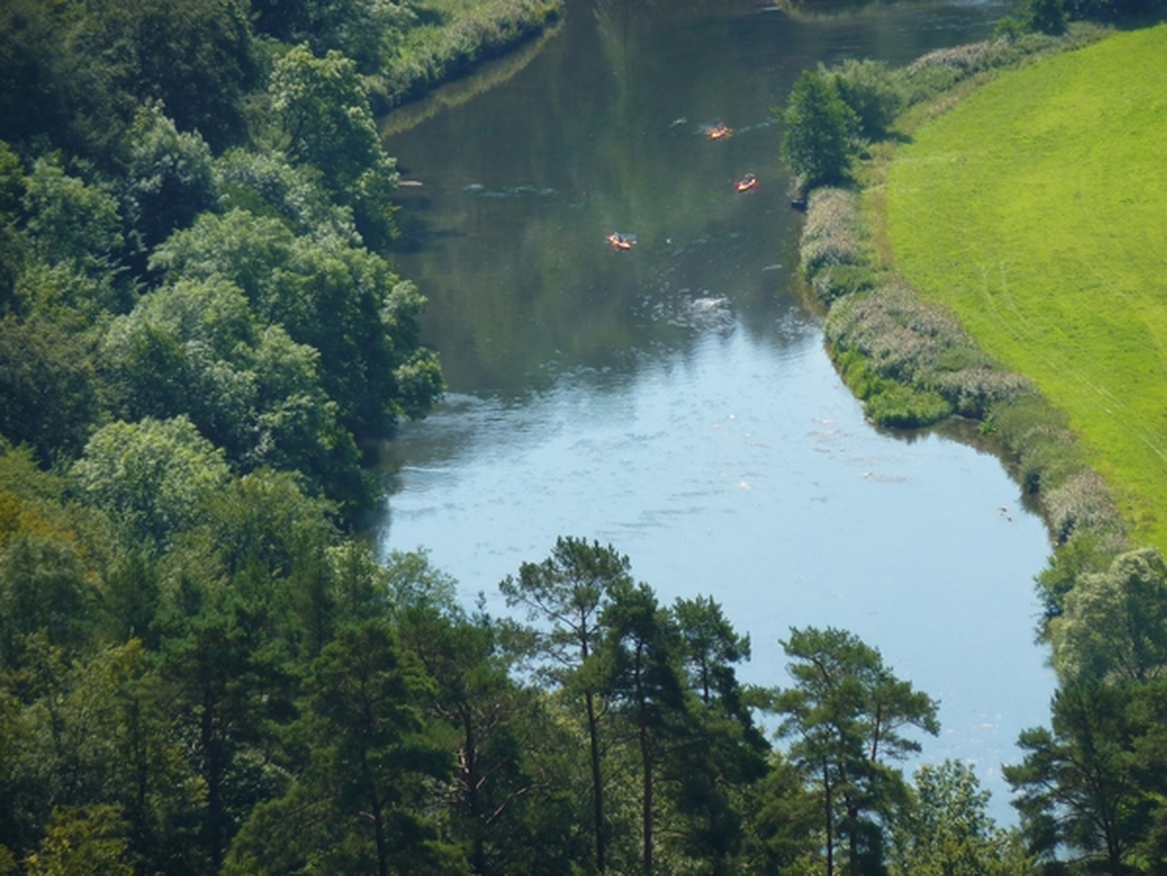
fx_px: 10114
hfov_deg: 6.6
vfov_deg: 5.0
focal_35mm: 300
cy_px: 438
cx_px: 584
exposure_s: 1/320
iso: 80
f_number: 4.9
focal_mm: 49.2
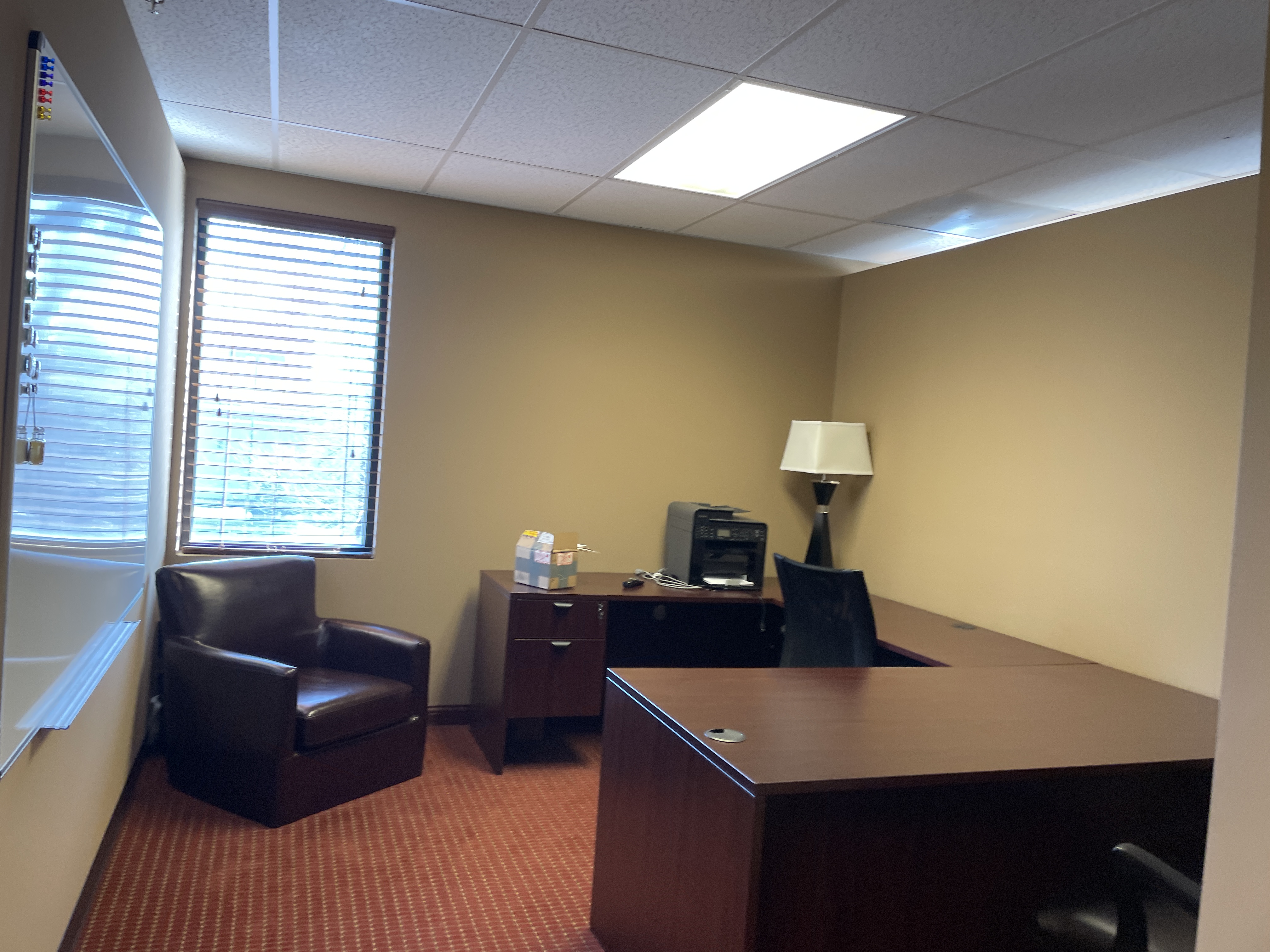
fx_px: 954
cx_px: 635
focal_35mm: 26
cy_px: 476
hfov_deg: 67.3
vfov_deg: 53.1
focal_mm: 4.2
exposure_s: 1/60
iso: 80
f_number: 1.6
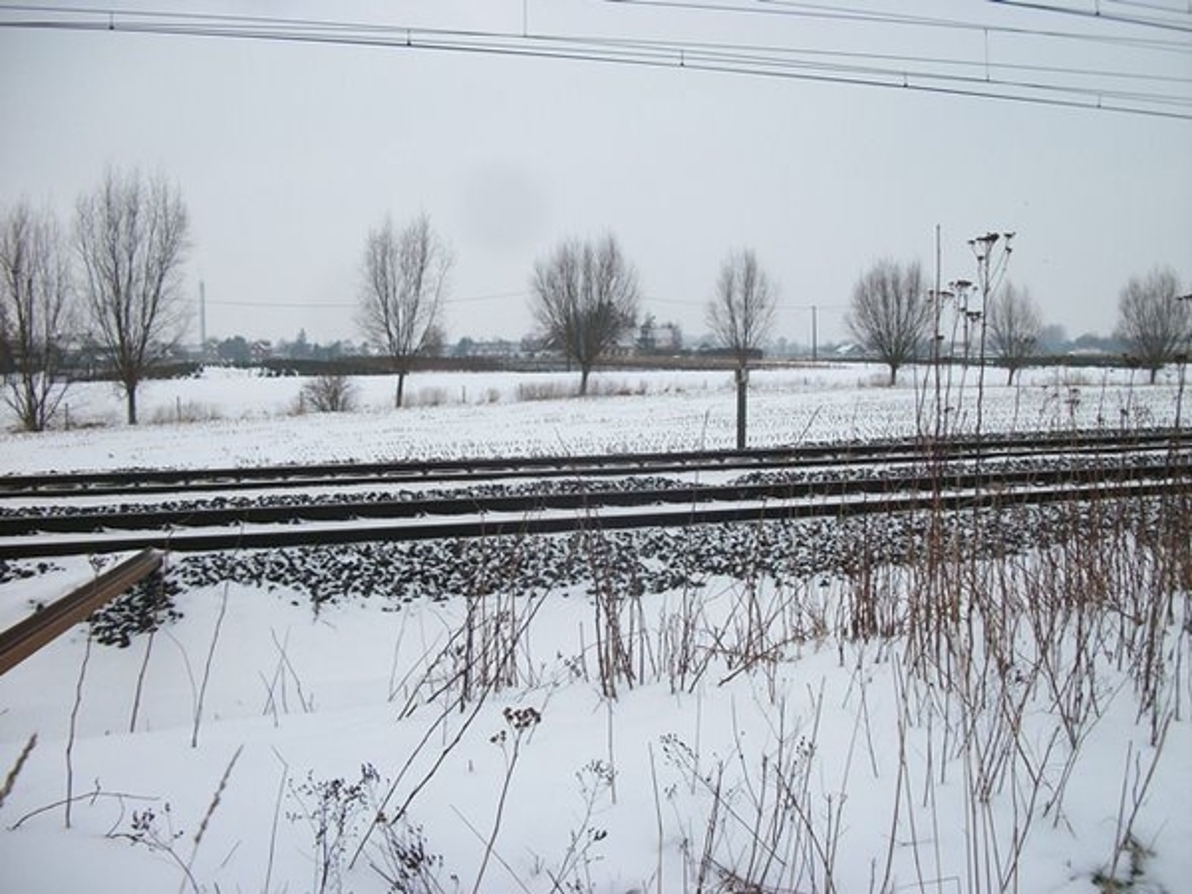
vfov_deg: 44.2
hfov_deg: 56.8
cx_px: 596
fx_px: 1102
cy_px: 447
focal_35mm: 32
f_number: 8.8
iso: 80
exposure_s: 1/100
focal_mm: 5.7
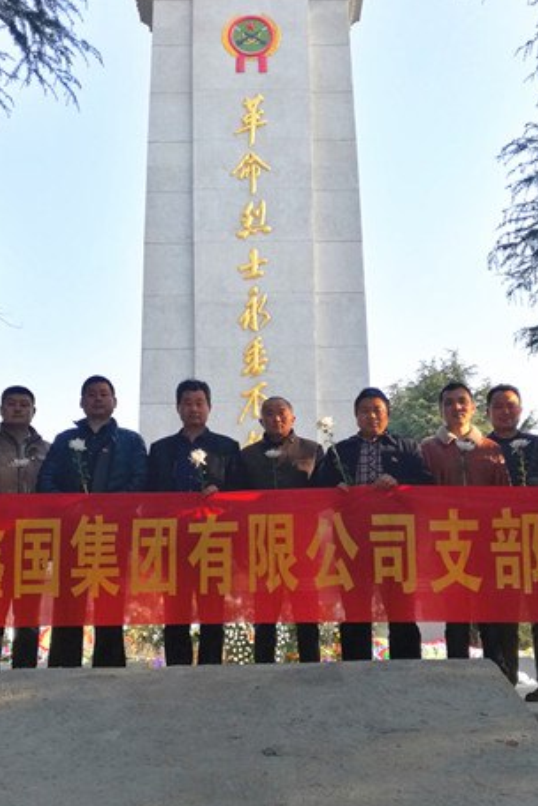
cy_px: 452
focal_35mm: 48
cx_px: 260
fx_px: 1076
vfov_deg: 41.0
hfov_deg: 28.1
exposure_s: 1/550
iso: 50
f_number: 2
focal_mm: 4.04
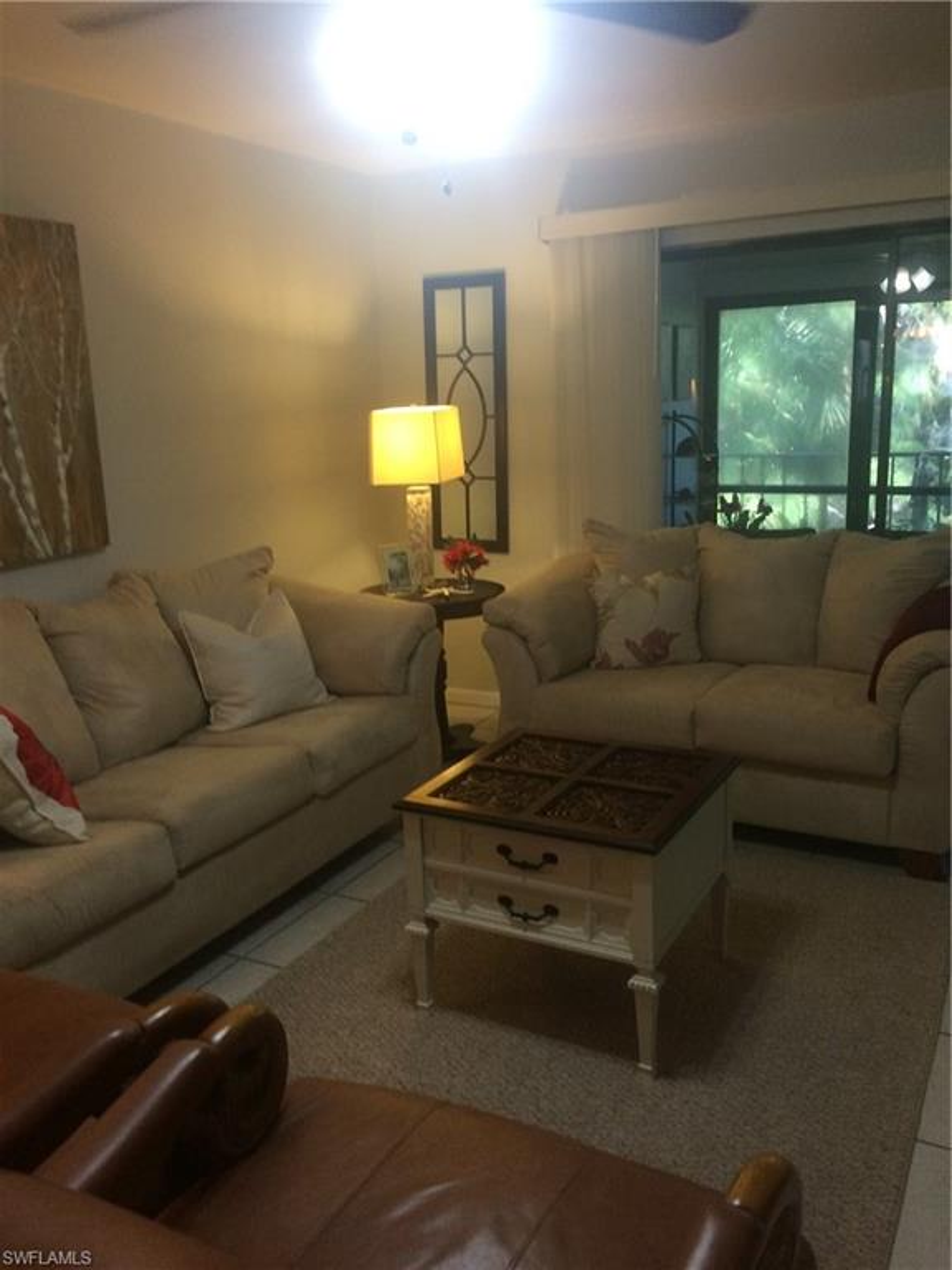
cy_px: 635
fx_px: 1063
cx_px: 476
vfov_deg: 61.7
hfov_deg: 48.2
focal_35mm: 29
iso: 125
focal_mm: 4.15
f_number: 2.2
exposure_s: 1/30
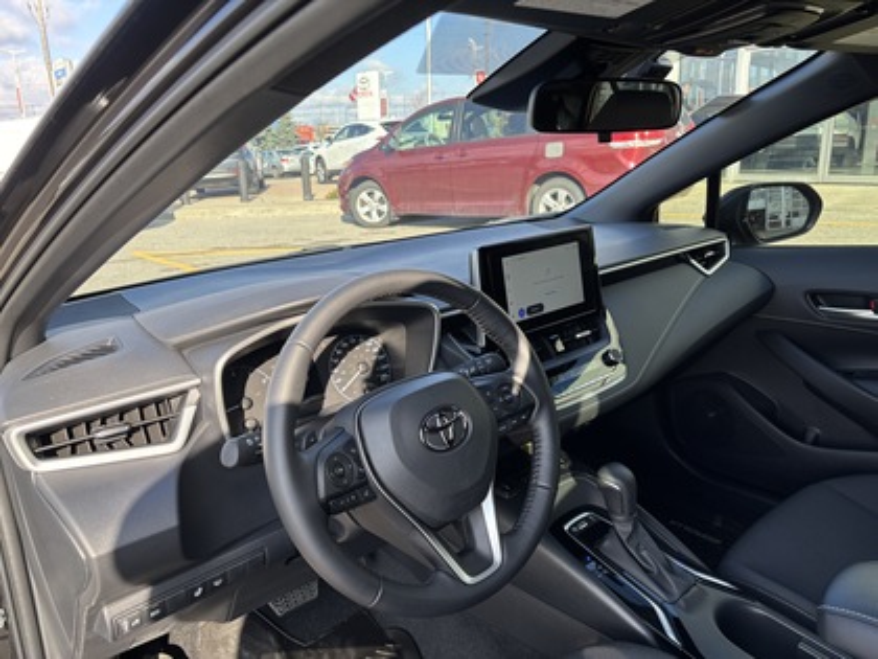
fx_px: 659
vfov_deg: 53.1
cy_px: 330
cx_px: 439
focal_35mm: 26
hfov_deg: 67.3
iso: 50
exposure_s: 1/396
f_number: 1.6
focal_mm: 5.96
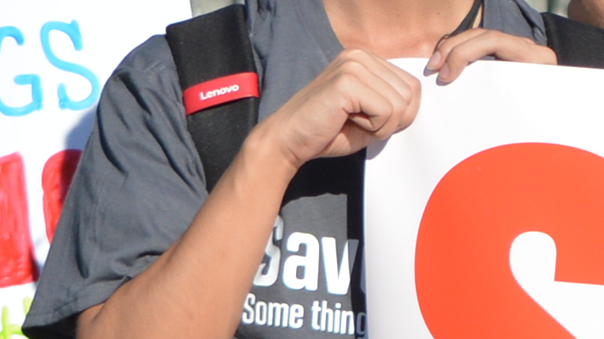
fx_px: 8764
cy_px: 396
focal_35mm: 547
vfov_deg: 2.2
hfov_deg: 3.9
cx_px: 1306
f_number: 5
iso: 320
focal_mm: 55
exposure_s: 1/2000
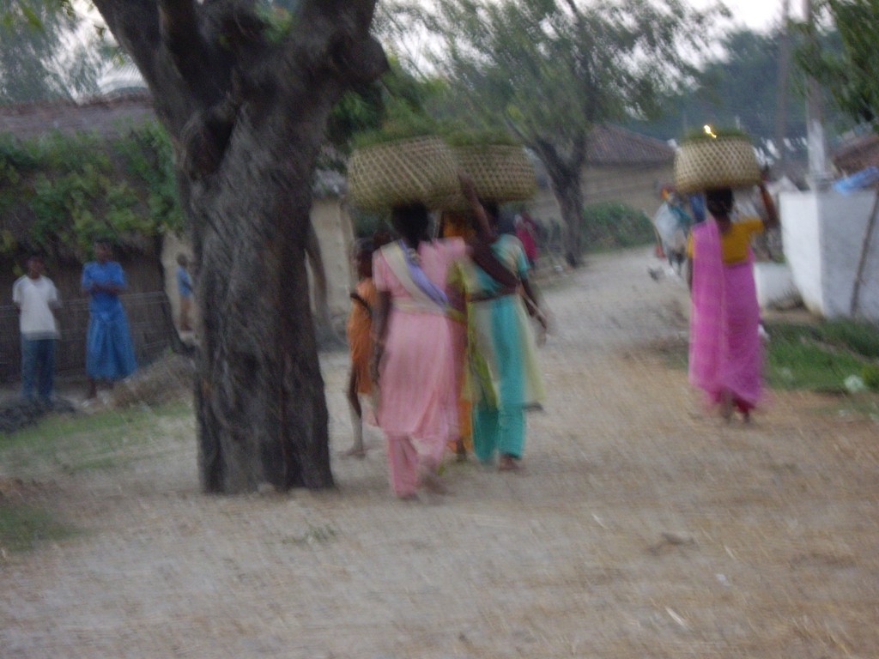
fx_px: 2895
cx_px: 440
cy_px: 330
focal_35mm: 114
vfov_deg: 13.0
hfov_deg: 17.3
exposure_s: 1/4
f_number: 5.2
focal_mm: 18.6
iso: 200
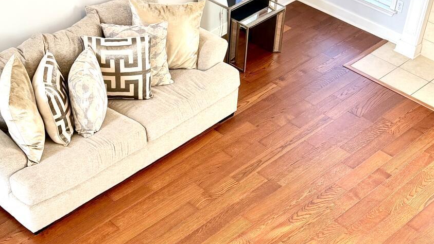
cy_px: 202
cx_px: 196
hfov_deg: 33.8
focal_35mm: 62
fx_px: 713
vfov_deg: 19.2
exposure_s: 1/120
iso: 160
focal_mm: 6.76
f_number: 1.78
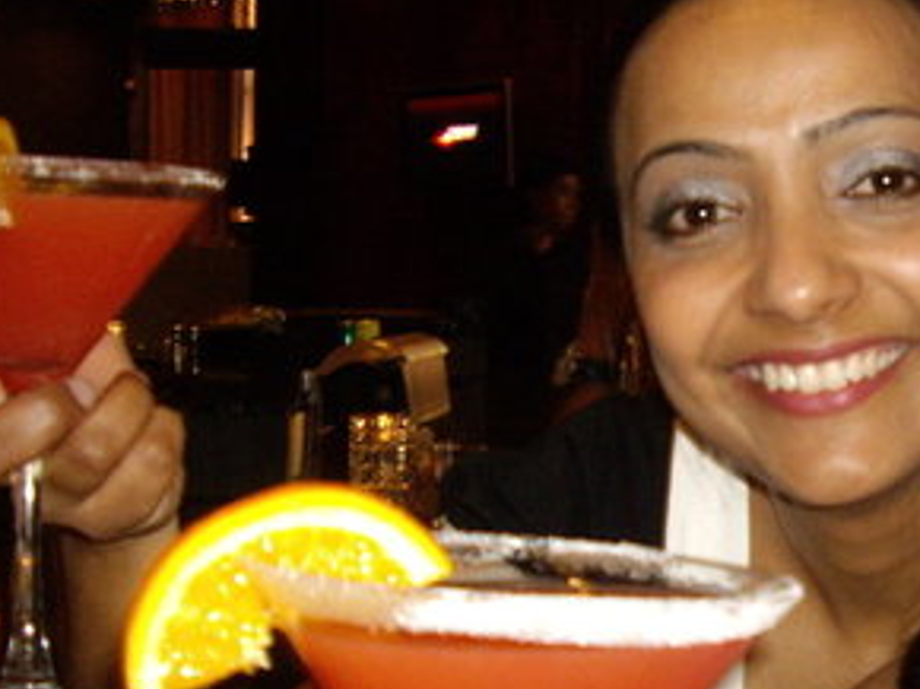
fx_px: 2231
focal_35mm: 84
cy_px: 400
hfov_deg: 22.8
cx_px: 818
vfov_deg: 17.5
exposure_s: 1/15
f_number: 2.7
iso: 200
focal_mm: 6.2
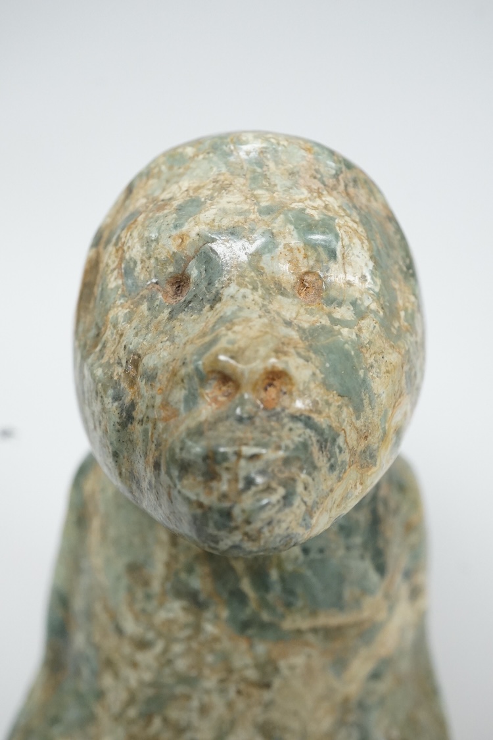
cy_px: 370
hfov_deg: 29.9
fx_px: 924
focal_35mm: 45
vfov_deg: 43.6
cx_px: 246
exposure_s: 1/80
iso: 2500
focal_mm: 30
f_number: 11
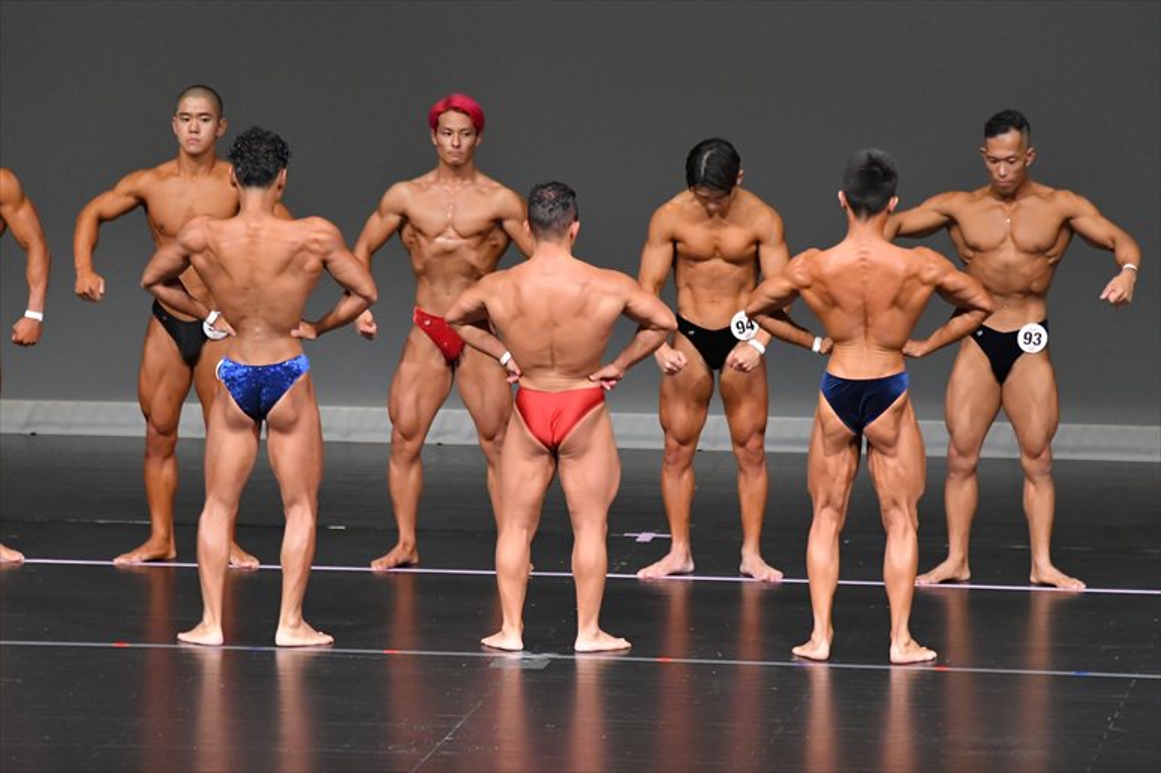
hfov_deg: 7.2
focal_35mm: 285
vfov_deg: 4.8
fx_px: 9187
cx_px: 580
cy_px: 386
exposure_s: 1/400
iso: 5000
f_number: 5.6
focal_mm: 190
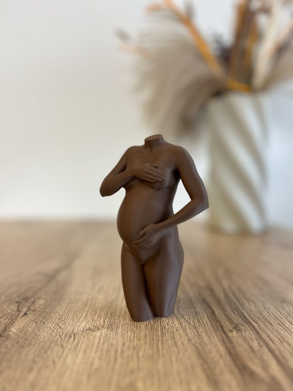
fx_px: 293
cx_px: 146
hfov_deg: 53.1
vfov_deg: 67.3
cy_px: 196
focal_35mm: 26
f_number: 1.6
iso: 125
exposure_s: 1/100
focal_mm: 5.1
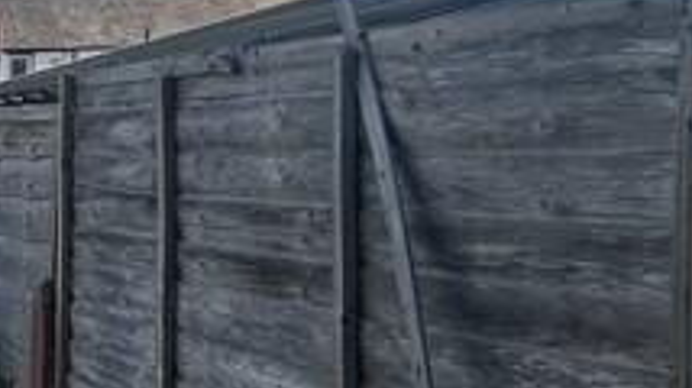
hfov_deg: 17.5
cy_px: 210
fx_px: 1338
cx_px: -779
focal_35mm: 73
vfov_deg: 16.5
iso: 40
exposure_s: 1/1171
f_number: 2.2
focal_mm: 2.22
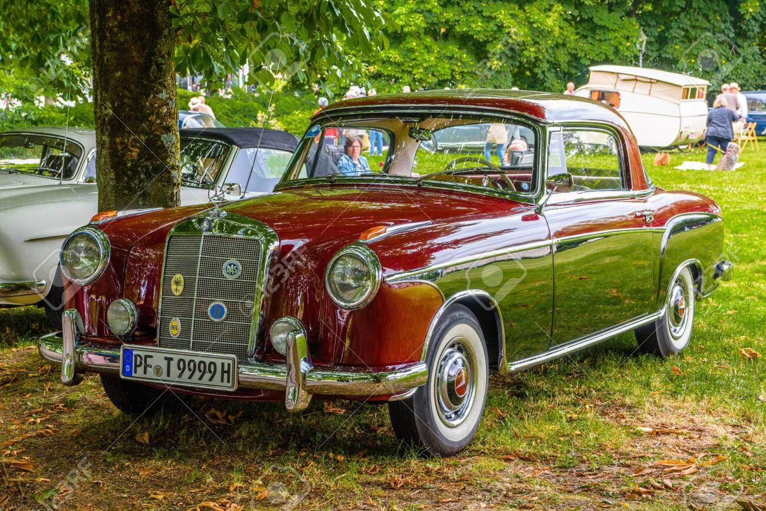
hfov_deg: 28.8
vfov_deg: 19.5
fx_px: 1490
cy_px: 256
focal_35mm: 70
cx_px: 383
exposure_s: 1/40
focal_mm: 70
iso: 400
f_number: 11
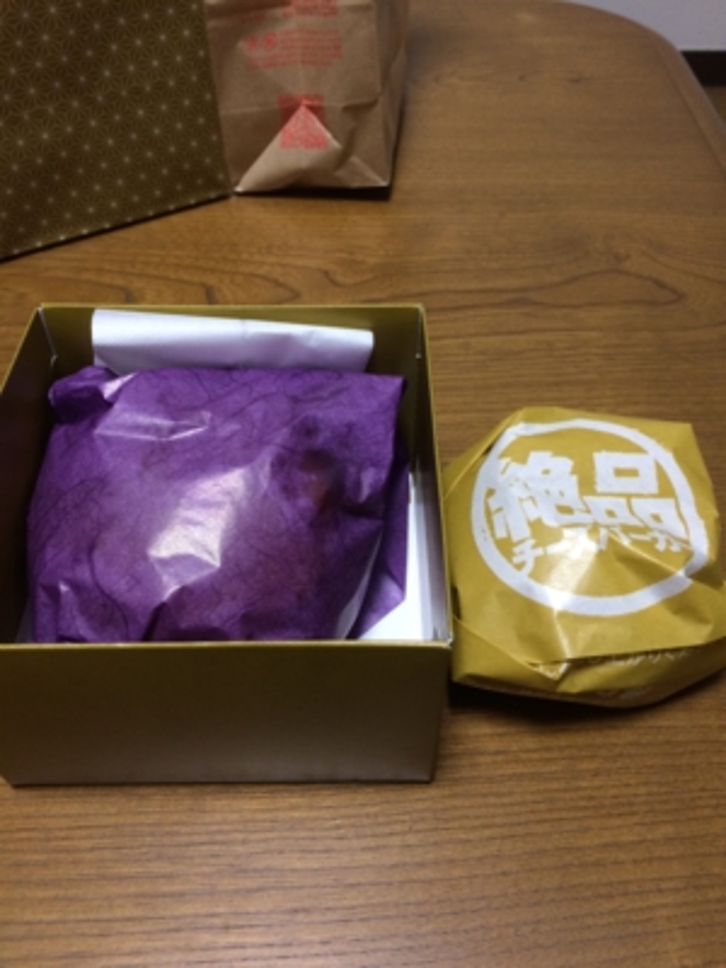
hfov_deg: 48.2
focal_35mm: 29
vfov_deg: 61.7
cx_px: 363
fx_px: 811
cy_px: 484
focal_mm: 4.15
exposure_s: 1/30
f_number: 2.2
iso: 100
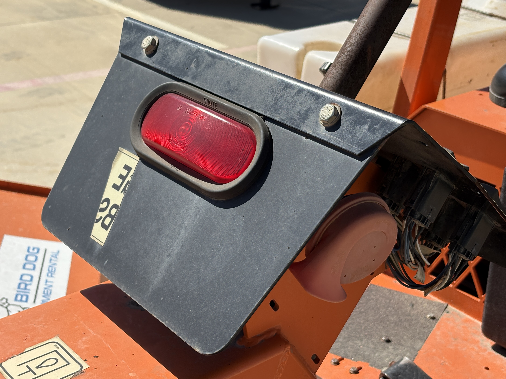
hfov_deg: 34.3
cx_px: 257
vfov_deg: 26.1
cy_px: 179
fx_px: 819
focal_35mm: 56
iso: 32
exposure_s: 1/3125
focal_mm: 5.96
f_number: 1.6
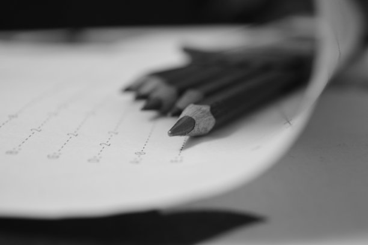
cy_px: 122
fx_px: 705
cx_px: 184
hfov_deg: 29.2
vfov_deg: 19.7
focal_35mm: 69
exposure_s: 1/8
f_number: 5
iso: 640
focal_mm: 46
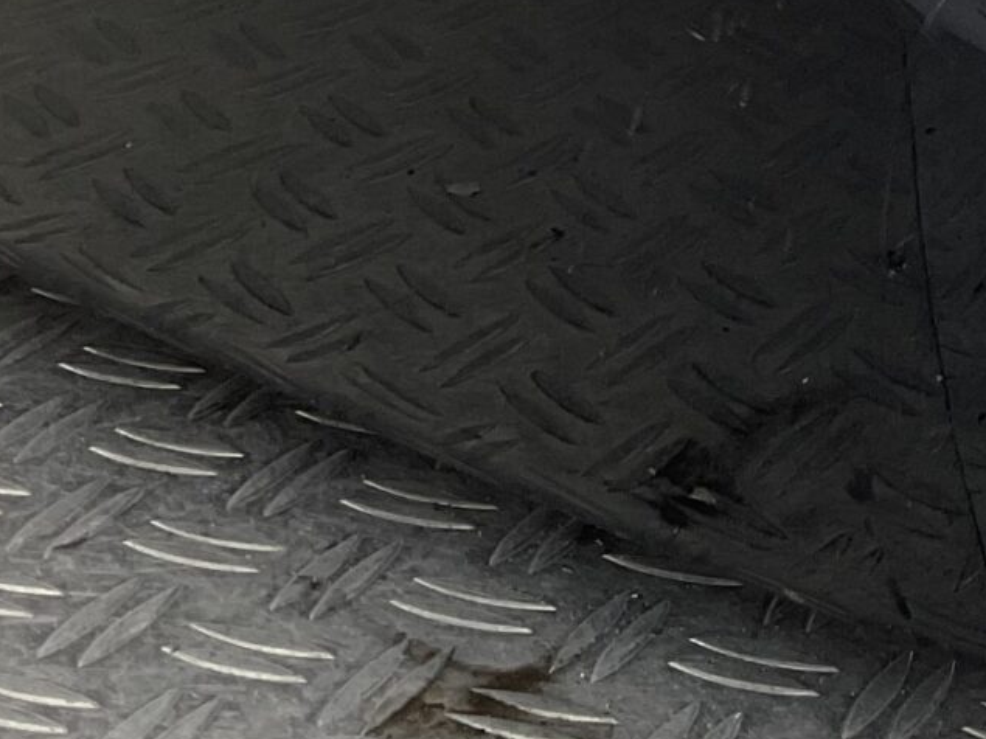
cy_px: -144
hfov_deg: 15.9
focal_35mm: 117
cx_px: 1301
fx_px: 3332
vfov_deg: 12.4
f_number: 1.8
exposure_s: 1/120
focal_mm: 3
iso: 25
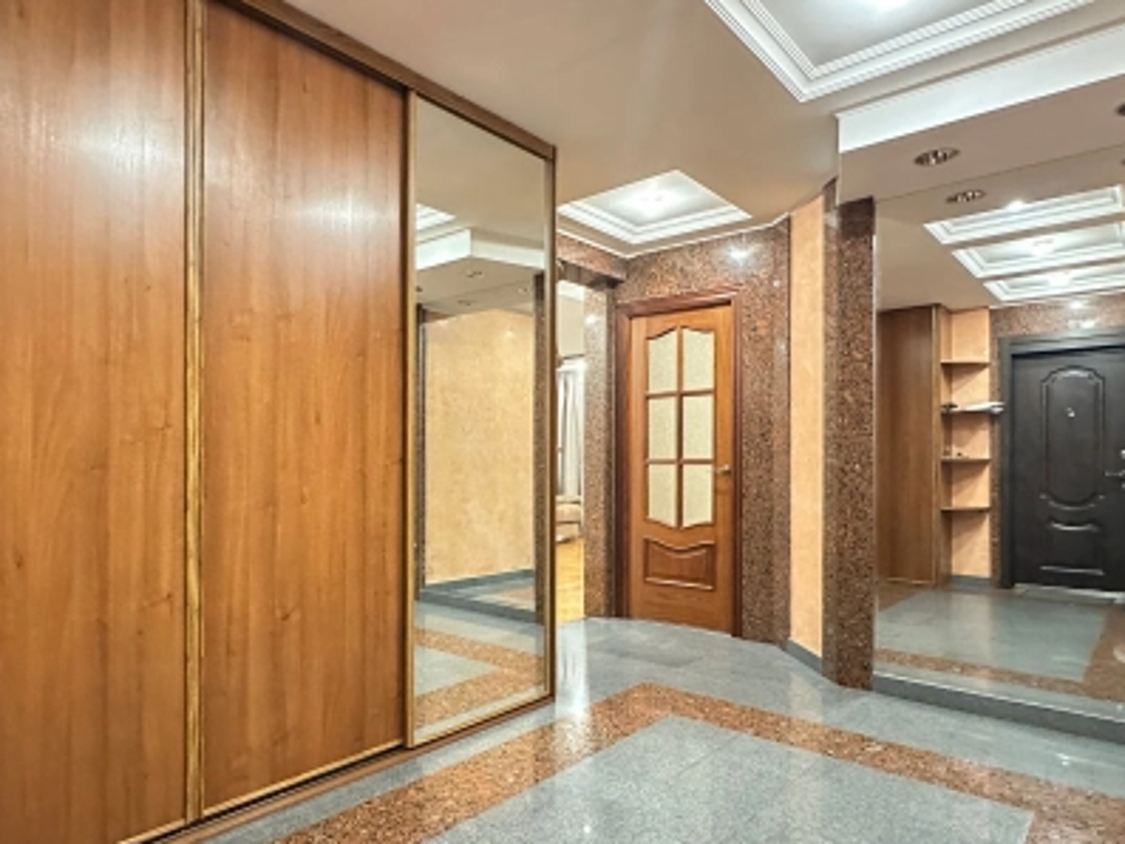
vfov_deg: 61.0
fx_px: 715
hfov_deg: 75.9
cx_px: 479
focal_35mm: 22
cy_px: 462
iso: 800
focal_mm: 2.22
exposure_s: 1/33
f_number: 2.2
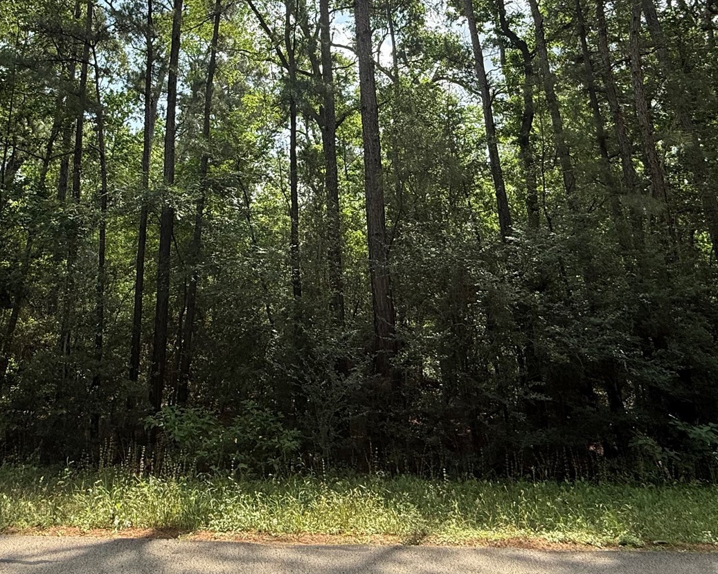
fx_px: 574
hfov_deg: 63.1
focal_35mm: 27
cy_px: 68
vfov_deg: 48.2
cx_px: 264
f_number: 2.2
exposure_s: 1/901
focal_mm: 2.22
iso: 64
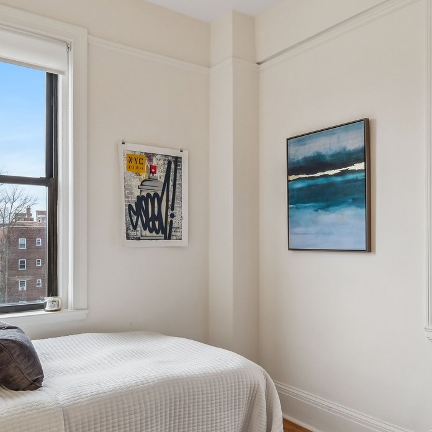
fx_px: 424
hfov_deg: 54.0
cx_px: 204
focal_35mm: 30
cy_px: 238
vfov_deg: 53.9
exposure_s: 1/60
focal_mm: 8
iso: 400
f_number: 5.6
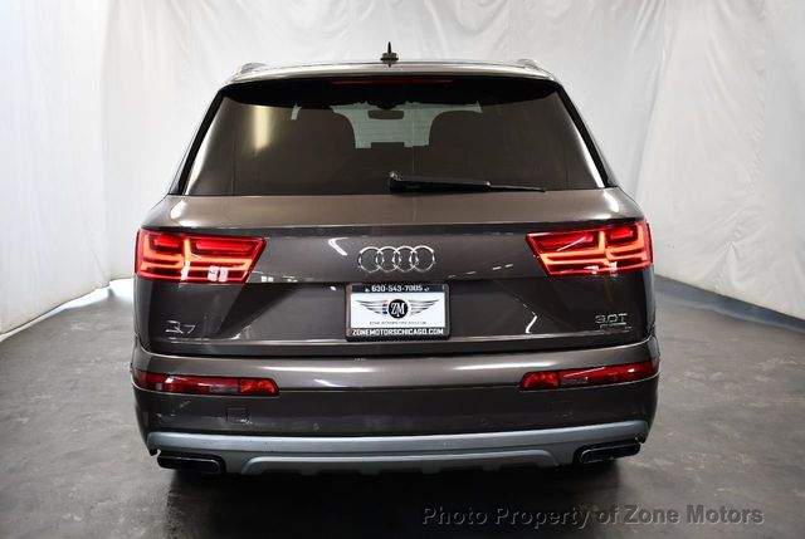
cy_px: 270
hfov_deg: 53.1
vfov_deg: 37.0
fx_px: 806
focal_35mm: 36
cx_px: 402
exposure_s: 1/160
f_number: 3.5
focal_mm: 18
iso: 800
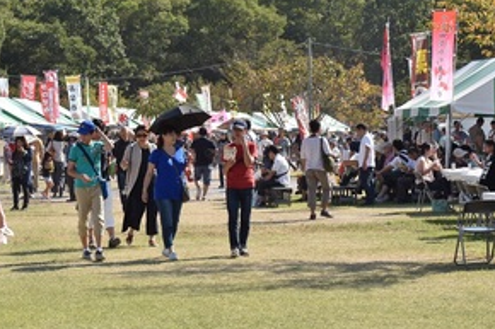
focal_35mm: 147
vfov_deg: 9.3
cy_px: 107
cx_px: 152
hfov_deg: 13.9
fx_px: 2020
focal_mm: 48
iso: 100
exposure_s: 1/320
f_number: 9
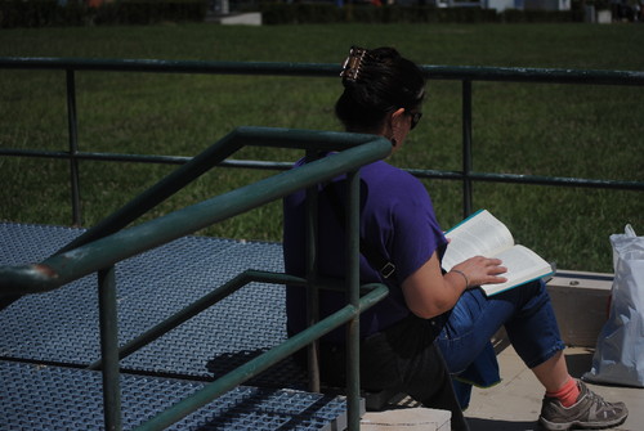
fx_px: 1478
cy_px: 216
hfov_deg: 24.6
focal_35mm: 82
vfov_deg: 16.6
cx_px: 322
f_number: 4
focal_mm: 55
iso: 100
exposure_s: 1/4000
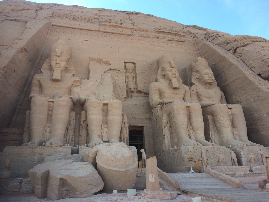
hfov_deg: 61.7
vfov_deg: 48.2
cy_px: 101
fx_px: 225
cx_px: 134
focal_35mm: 29
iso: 32
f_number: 2.2
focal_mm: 4.15
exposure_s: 1/441
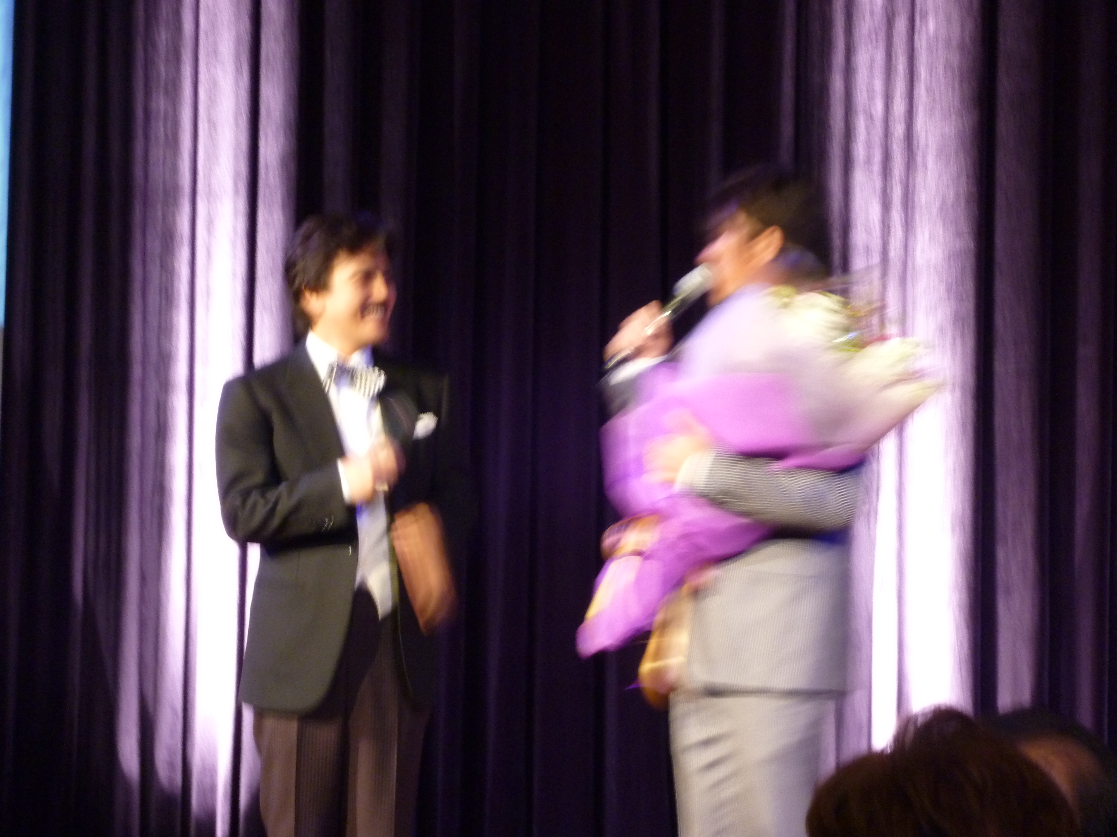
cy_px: 418
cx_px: 558
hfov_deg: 15.8
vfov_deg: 11.9
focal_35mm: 125
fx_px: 4034
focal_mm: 22.5
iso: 400
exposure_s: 1/4
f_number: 5.9
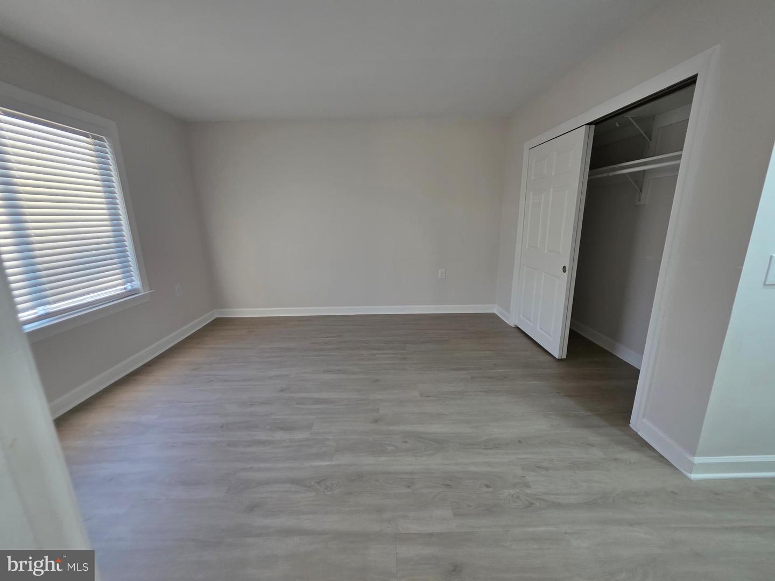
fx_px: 291
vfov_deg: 89.9
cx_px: 388
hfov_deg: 106.2
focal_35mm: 13
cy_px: 290
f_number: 1.9
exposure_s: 1/120
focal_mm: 2.2
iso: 125
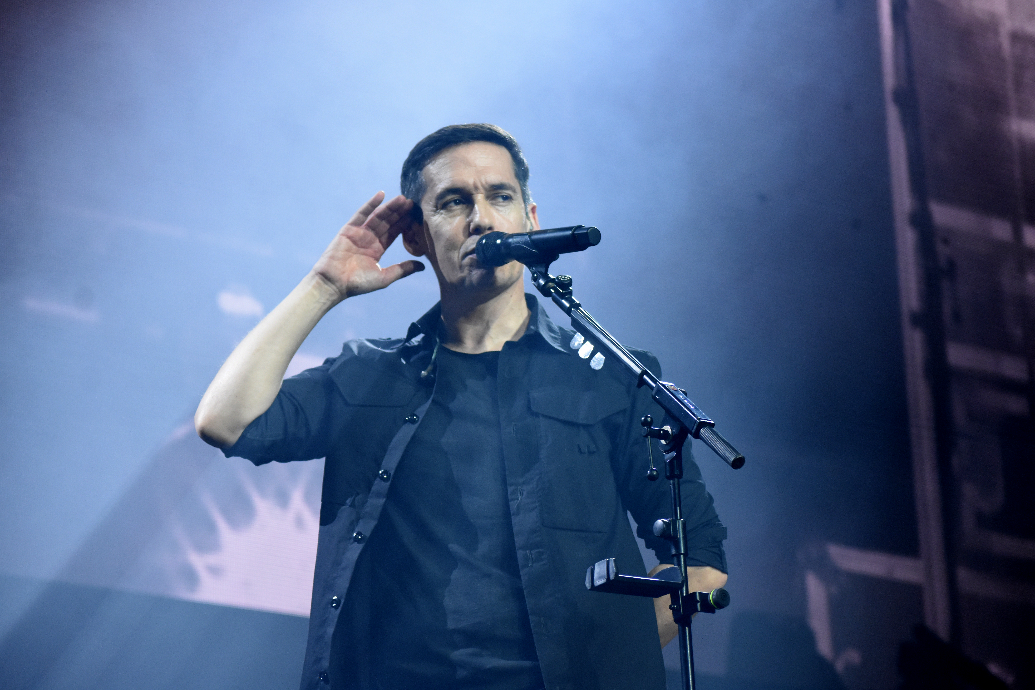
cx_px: 518
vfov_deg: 11.1
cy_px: 345
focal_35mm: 123
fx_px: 3536
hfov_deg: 16.7
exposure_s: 1/800
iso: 1600
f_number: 4.2
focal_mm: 82
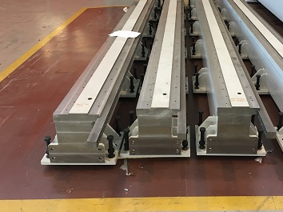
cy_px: 64
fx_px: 335
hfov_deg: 45.0
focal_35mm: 41
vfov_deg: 34.6
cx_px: 192
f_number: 2.2
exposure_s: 1/33
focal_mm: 4.15
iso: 80
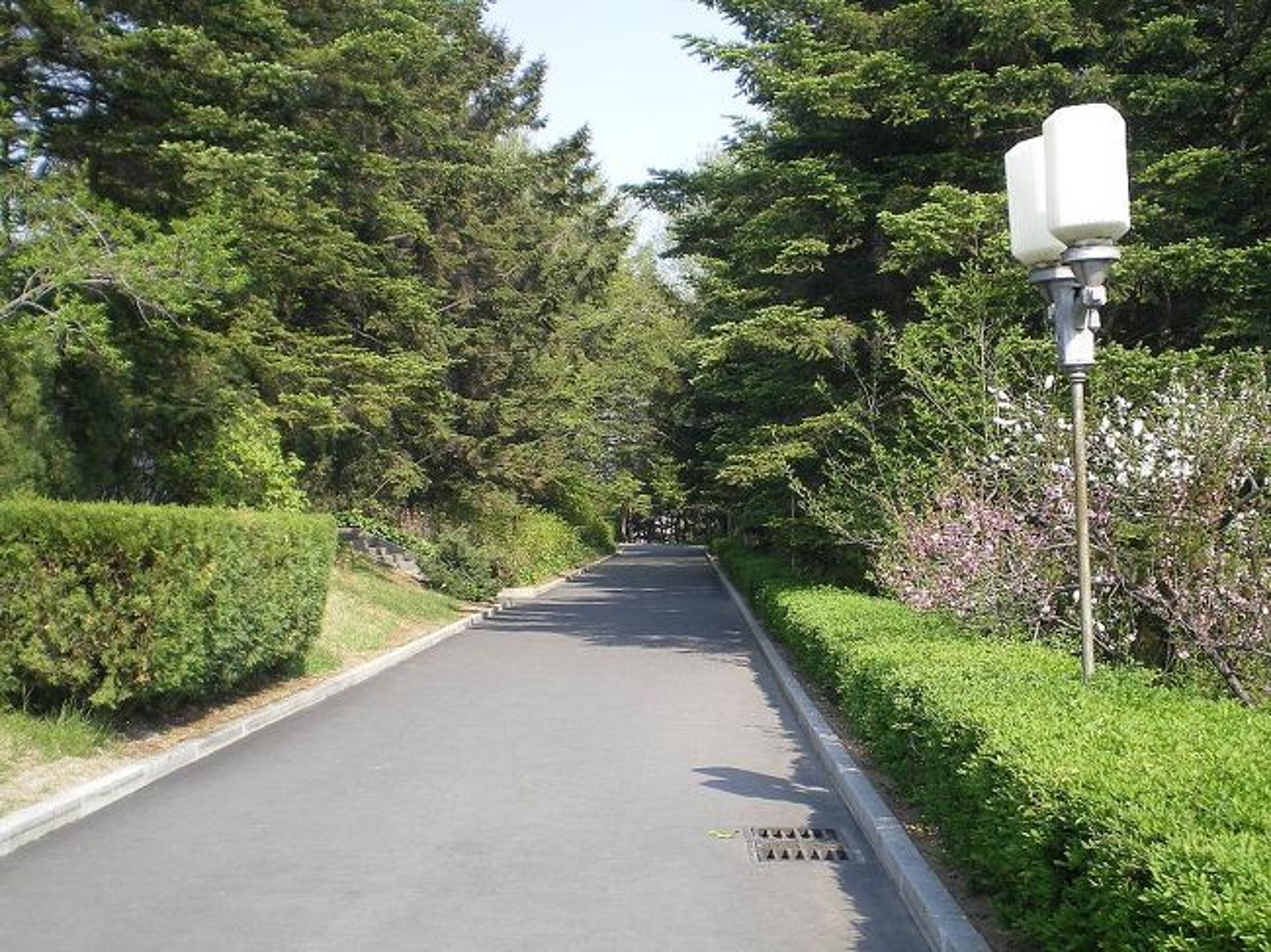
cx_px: 636
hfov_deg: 38.2
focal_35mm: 50
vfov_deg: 29.1
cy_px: 476
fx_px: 1835
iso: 64
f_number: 5.2
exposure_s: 1/100
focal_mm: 8.4
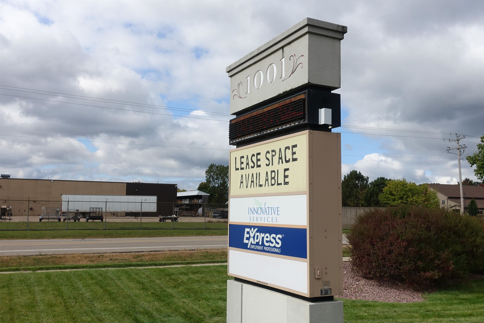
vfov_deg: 36.9
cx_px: 242
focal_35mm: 36
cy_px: 162
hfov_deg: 53.1
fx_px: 484
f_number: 5
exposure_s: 1/800
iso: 125
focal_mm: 13.34
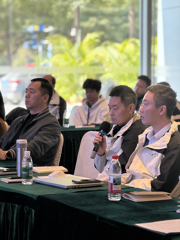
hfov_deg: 12.3
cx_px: 90
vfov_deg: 16.4
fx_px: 832
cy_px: 120
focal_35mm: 120
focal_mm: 15.66
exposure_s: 1/100
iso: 64
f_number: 2.8
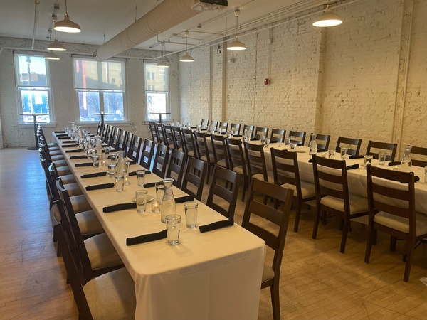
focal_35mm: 26
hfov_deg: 67.3
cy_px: 160
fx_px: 321
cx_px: 214
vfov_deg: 53.1
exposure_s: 1/60
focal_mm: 4.2
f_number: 1.6
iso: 200
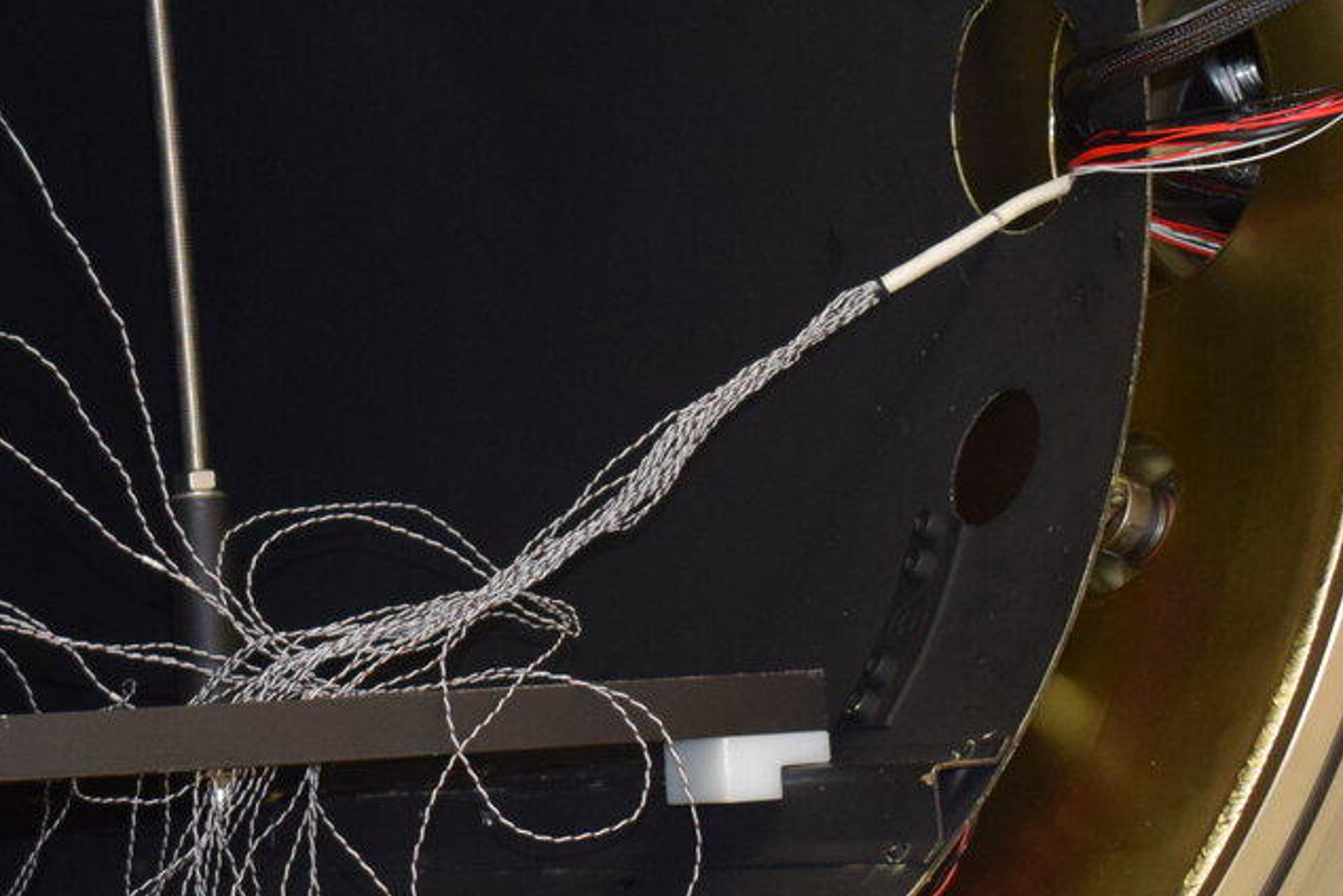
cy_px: 184
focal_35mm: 136
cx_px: 82
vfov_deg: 10.1
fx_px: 5076
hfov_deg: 14.9
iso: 1000
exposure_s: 1/60
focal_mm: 30
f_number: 4.2
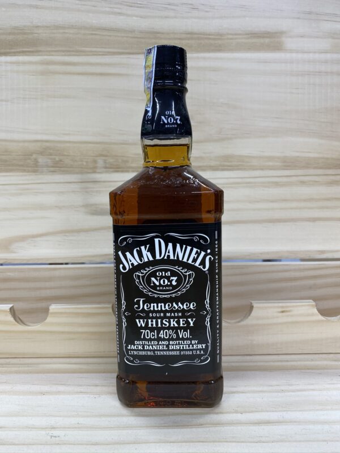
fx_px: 340
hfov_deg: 53.1
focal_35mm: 26
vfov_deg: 67.3
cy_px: 226
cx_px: 170
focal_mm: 4.25
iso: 80
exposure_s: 1/100
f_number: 1.8
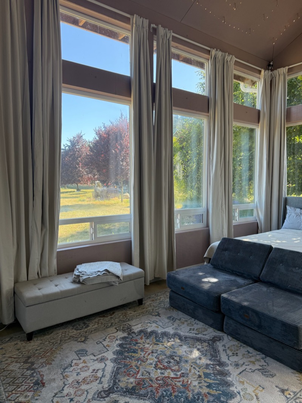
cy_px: 202
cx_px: 151
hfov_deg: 56.8
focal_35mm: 24
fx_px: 279
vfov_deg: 71.6
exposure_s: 1/341
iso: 100
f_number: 1.78
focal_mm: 6.76
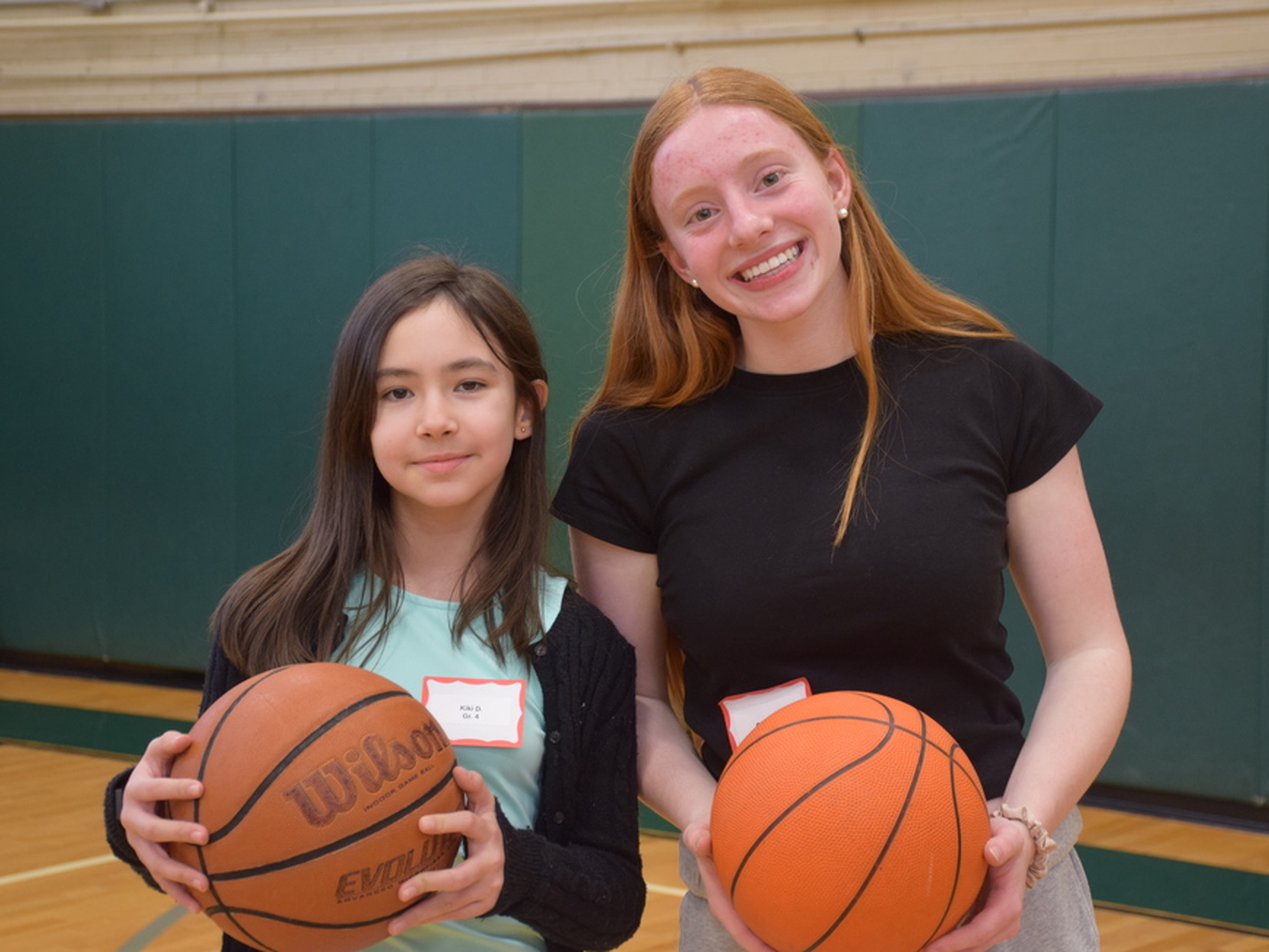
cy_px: 491
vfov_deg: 17.4
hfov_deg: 23.0
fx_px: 3116
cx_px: 629
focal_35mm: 85
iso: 1000
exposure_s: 1/60
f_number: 4.8
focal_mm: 50
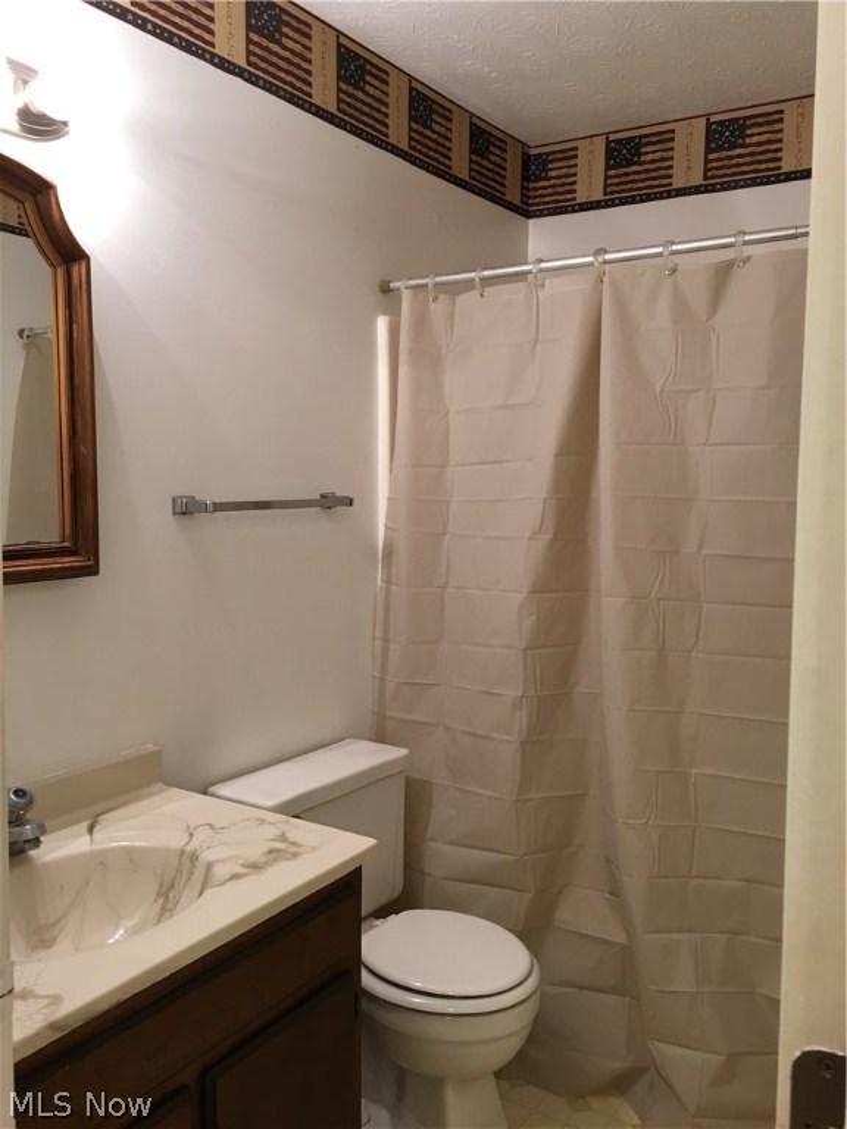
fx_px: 946
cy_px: 564
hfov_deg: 48.2
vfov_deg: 61.7
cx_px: 424
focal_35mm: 29
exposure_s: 1/15
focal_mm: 4.15
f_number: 2.2
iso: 32
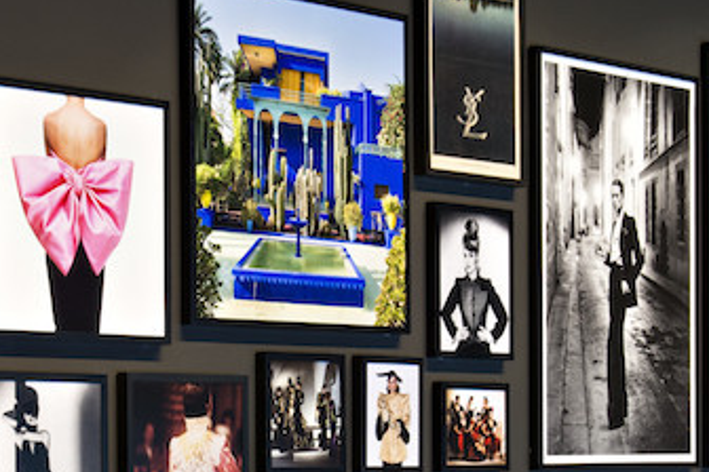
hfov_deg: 17.0
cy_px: 411
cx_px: 219
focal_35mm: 120
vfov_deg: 11.4
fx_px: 2363
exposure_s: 6
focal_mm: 42
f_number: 14
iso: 250
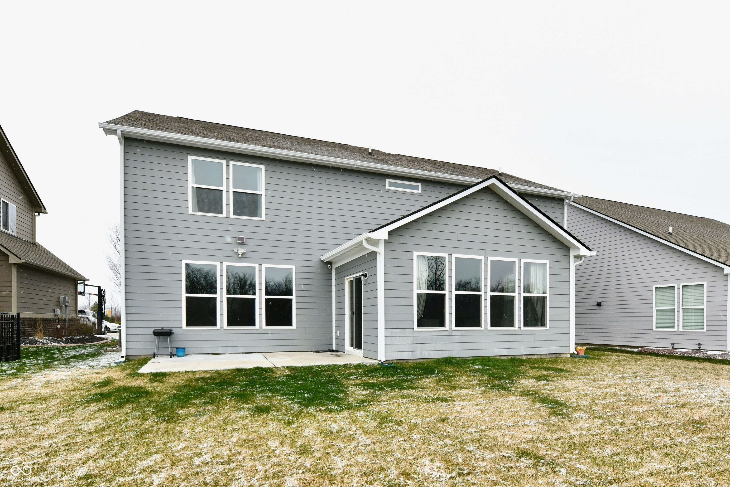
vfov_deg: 81.2
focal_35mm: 14
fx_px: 284
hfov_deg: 104.3
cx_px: 365
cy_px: 244
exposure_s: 1/320
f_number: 9
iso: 640
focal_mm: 14
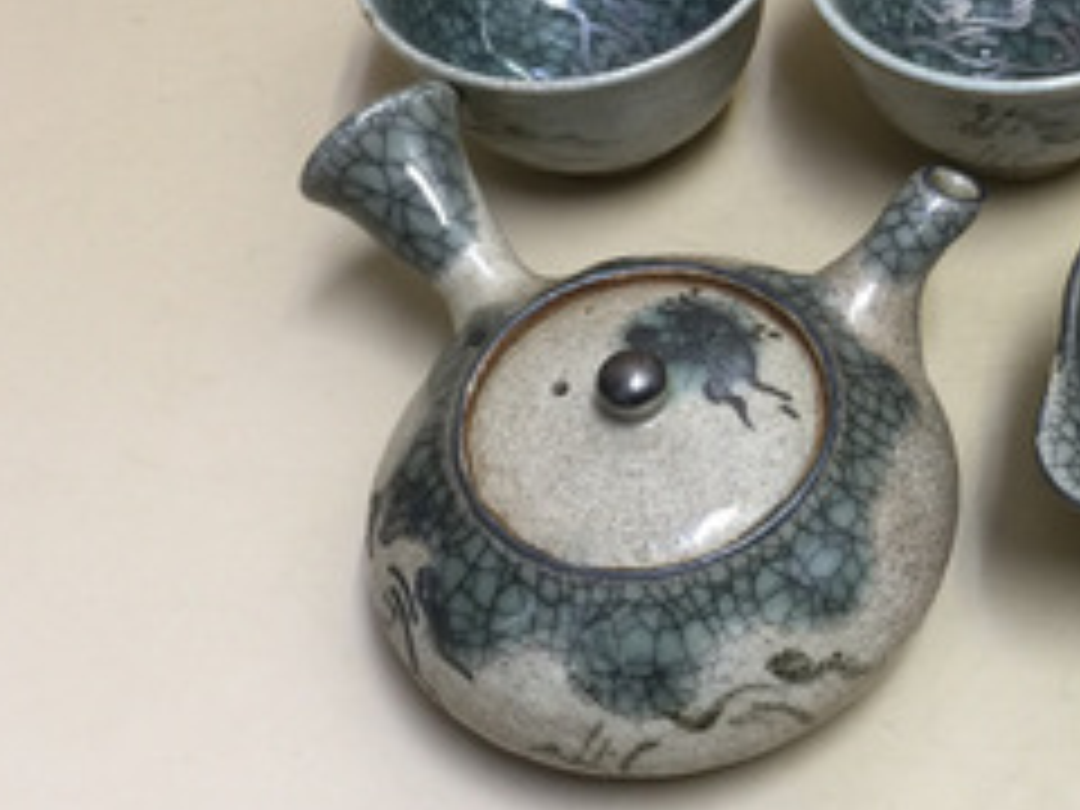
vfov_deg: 25.1
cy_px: 266
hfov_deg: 31.8
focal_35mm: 58
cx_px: 945
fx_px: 1810
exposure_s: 1/17
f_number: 2.2
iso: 50
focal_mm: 4.15
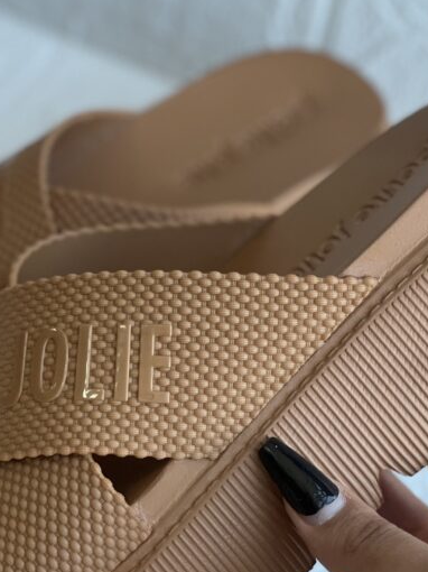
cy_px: 367
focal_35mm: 141
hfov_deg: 10.5
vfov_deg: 14.0
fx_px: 2326
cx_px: 258
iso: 200
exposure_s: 1/120
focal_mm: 9
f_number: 2.8
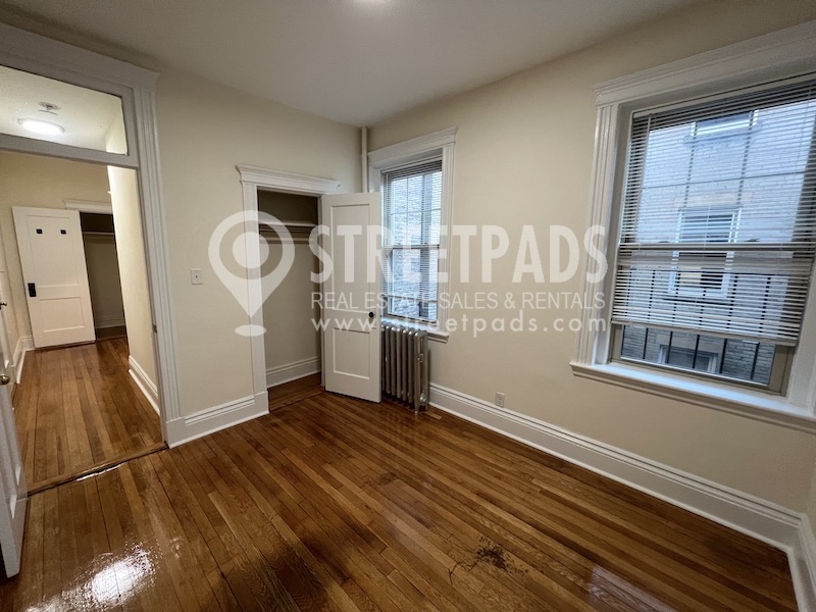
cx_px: 408
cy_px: 306
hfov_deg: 106.2
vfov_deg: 89.9
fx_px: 306
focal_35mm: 13
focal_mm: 1.57
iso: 160
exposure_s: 1/60
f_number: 1.8
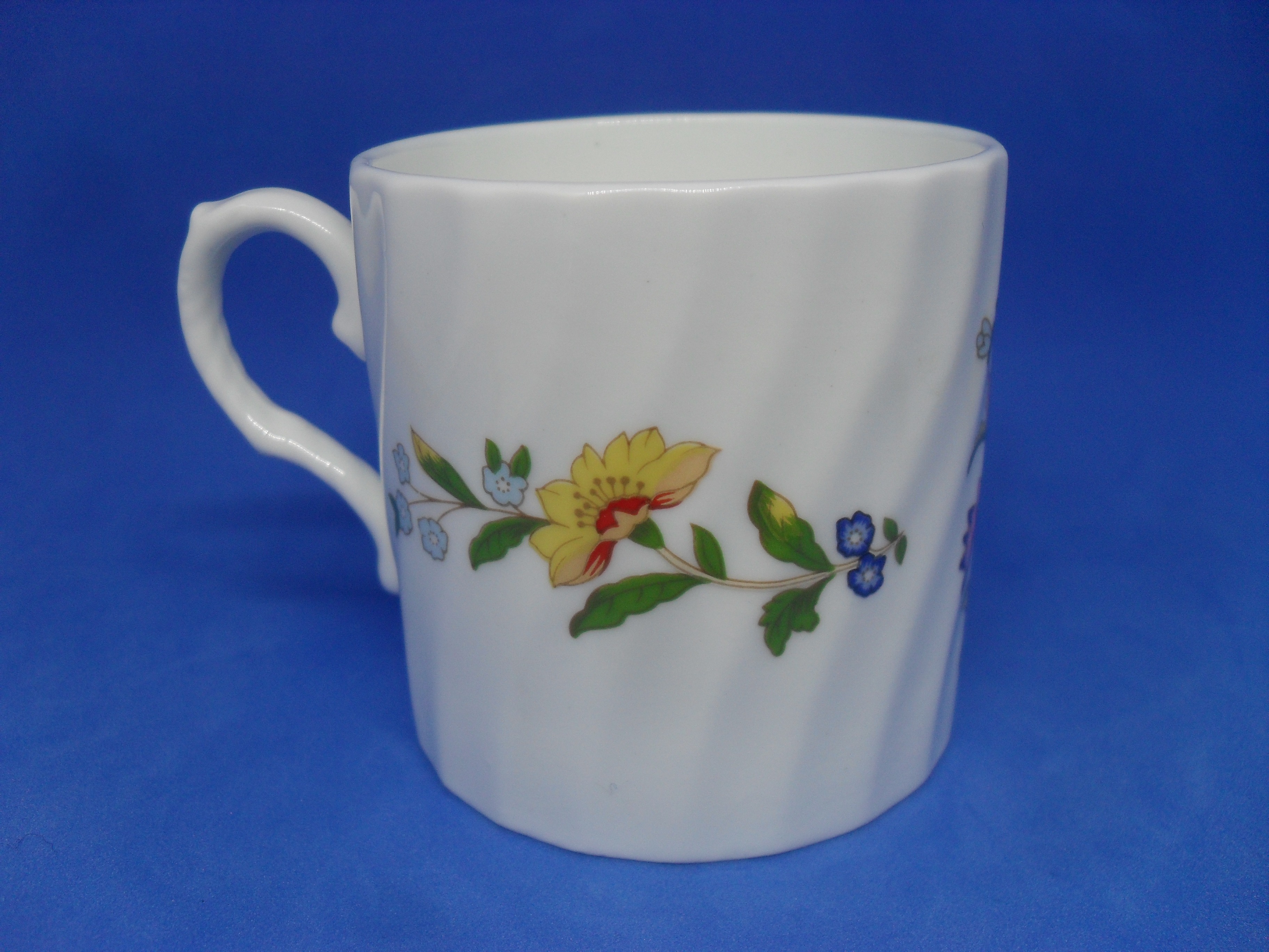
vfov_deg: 40.7
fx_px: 1283
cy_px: 476
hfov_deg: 52.6
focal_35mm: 35
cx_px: 634
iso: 100
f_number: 2.8
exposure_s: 1/90
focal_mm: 6.2
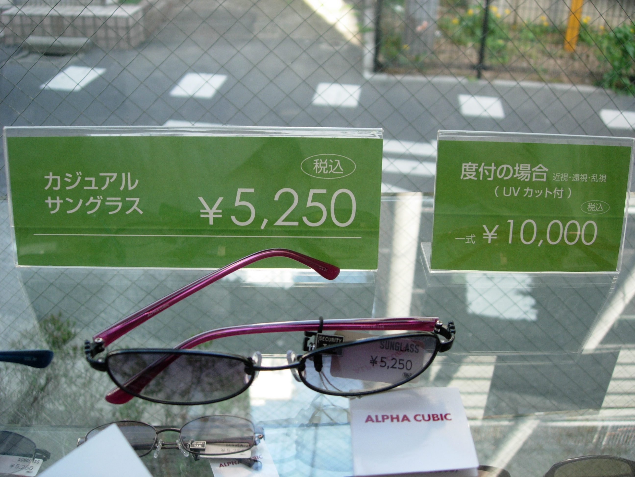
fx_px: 697
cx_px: 318
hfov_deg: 49.0
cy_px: 238
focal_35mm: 38
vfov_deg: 37.7
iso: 64
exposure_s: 1/87.9
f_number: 2.8
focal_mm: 7.8
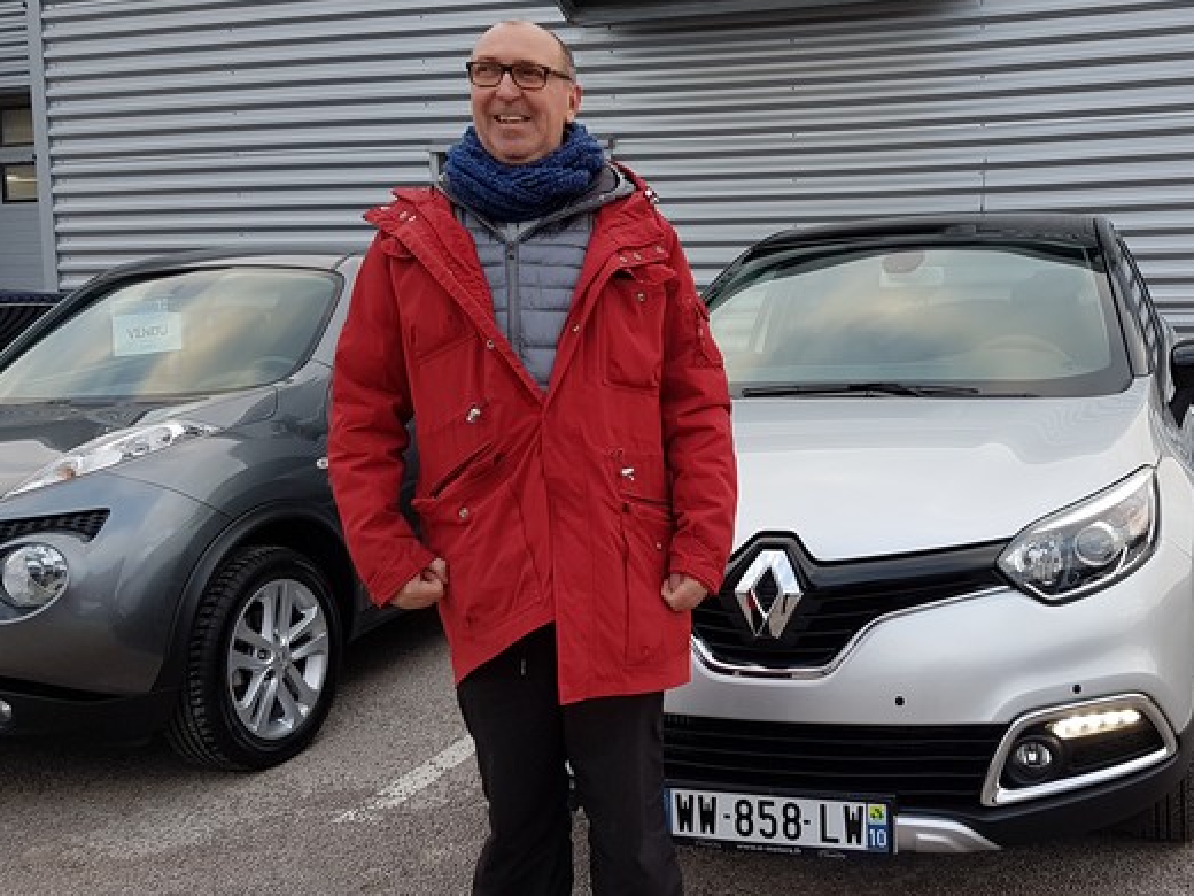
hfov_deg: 46.0
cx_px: 806
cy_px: 416
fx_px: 1380
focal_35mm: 40
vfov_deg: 35.9
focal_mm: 4.2
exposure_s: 1/139
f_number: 1.7
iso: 40
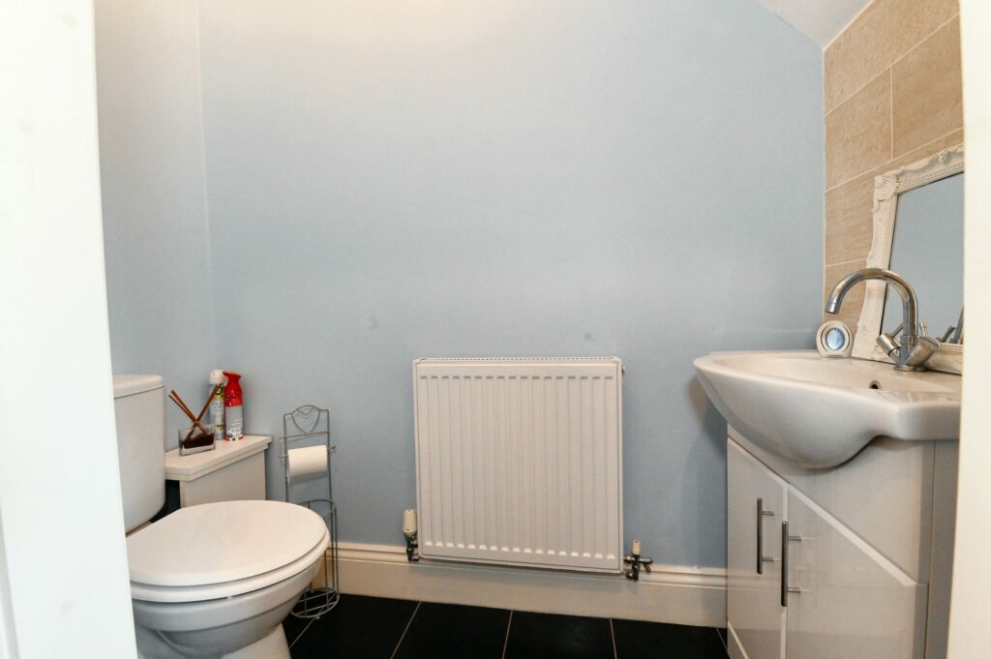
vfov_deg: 77.2
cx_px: 496
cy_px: 330
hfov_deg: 100.4
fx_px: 413
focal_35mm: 15
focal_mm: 15
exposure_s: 1/60
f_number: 10
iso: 5000
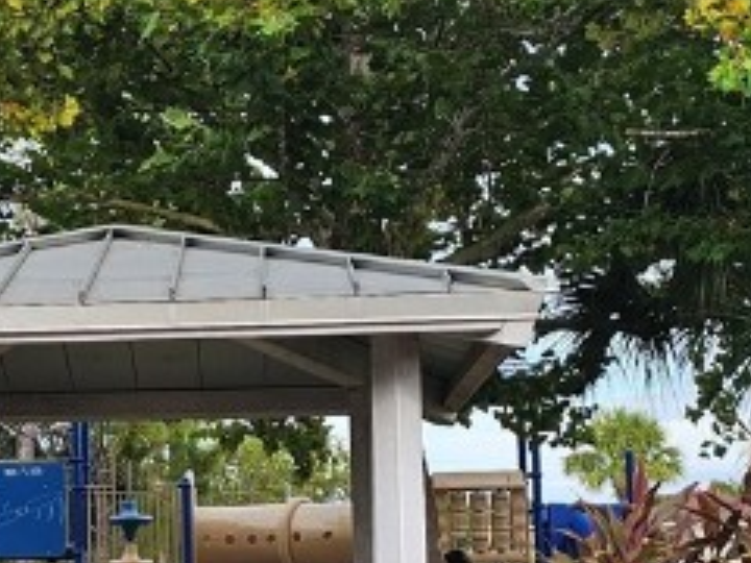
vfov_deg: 15.0
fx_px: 2126
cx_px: 113
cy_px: 400
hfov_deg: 19.7
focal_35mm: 98
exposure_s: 1/267
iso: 10
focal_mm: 6.3
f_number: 1.7
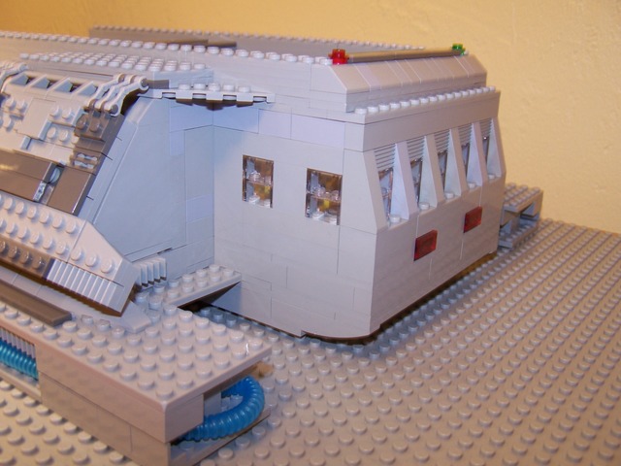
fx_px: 682
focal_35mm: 38
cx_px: 310
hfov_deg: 49.0
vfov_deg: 37.7
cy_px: 233
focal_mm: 6.3
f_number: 2.8
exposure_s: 1/6
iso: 80
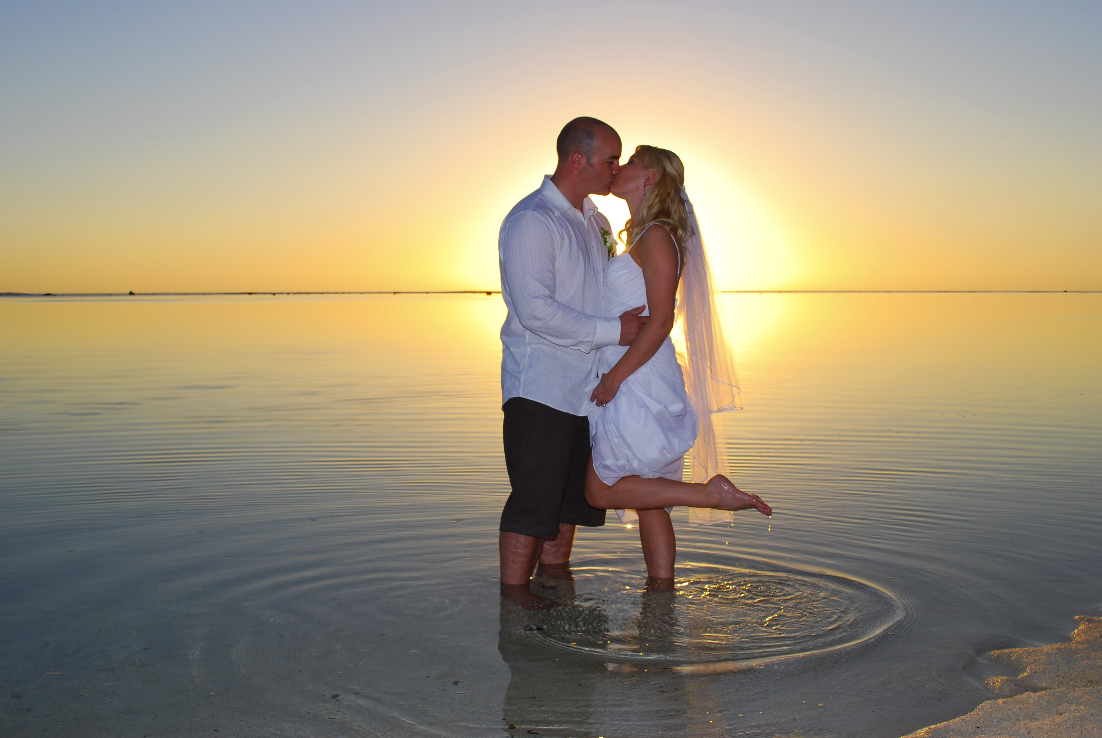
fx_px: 1103
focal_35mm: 36
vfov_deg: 37.0
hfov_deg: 53.1
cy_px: 369
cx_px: 551
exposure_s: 1/200
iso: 100
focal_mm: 24
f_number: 7.1
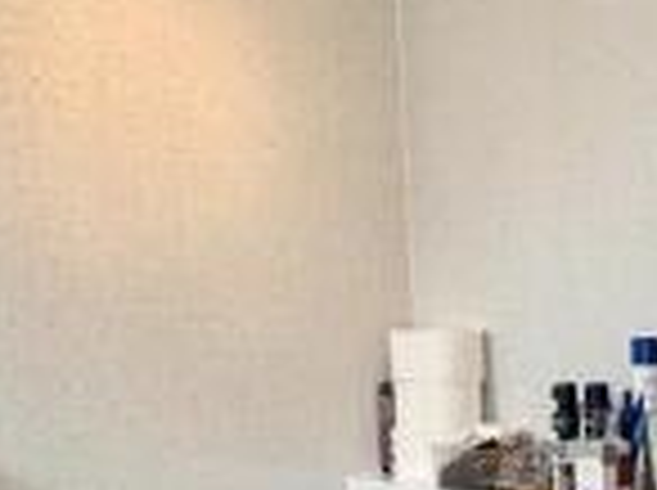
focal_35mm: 56
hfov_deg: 29.5
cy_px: 519
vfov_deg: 24.5
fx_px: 1061
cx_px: 790
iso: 125
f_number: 2.2
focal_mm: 2.22
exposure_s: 1/100
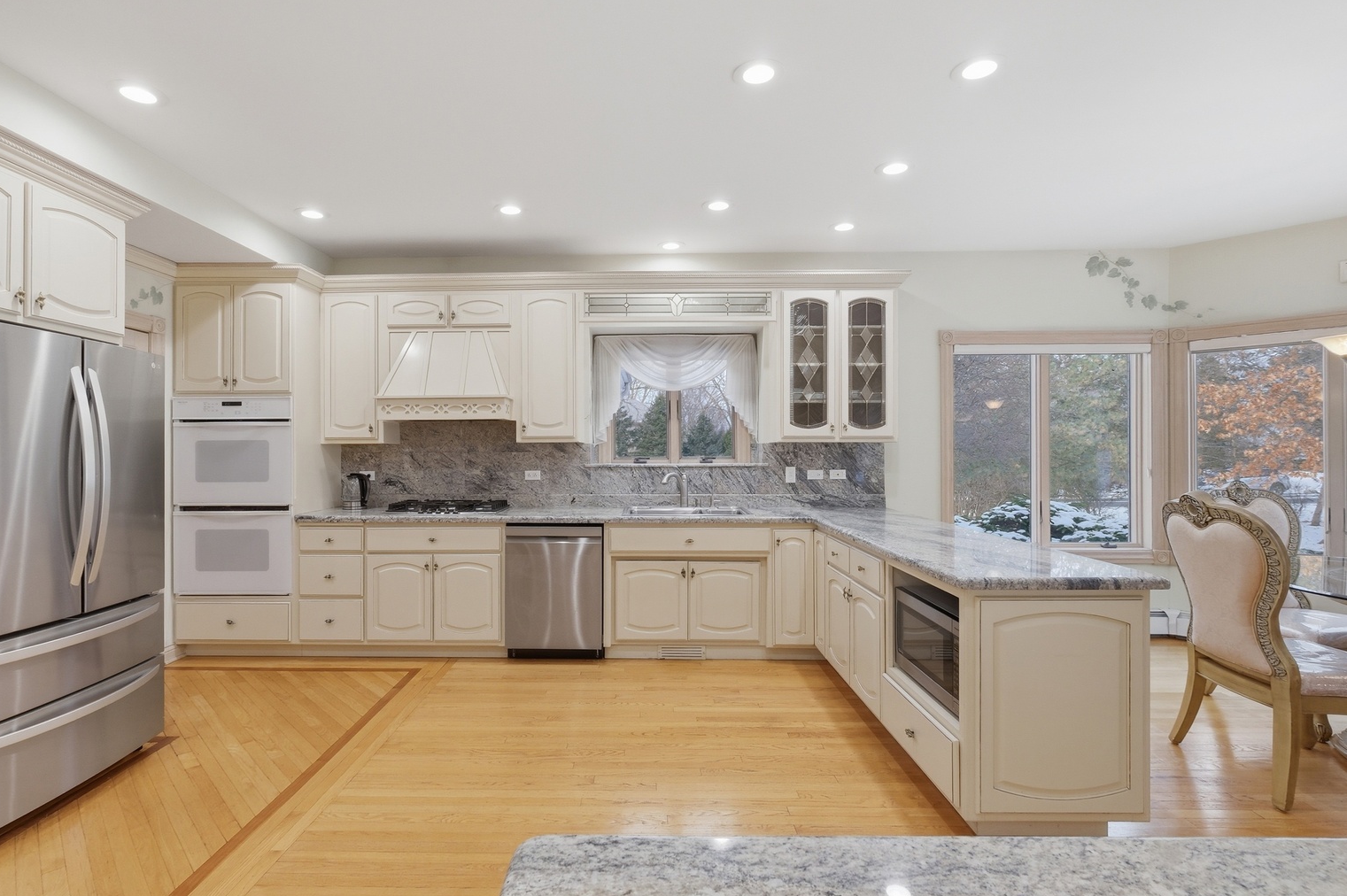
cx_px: 631
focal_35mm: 16
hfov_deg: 96.6
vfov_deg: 73.7
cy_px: 448
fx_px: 598
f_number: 8
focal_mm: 10
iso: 800
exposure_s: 1/480
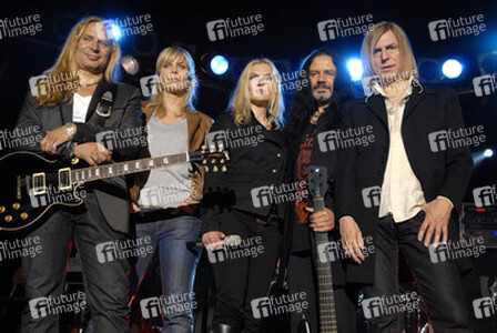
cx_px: 248
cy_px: 166
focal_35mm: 57
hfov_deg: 35.0
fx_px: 788
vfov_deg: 23.9
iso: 800
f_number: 5.6
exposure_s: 1/80
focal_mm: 38
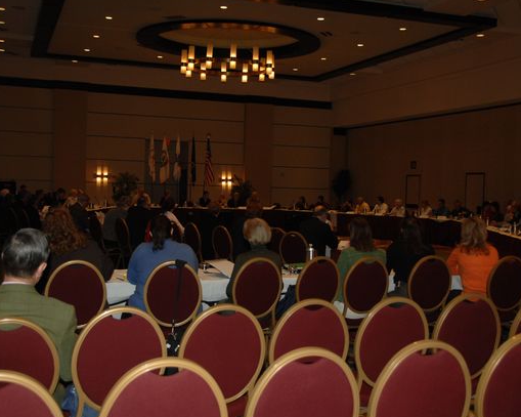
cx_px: 268
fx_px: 709
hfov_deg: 40.3
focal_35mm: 46
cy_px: 207
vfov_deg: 32.7
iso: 400
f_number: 3.8
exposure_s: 1/125
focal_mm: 26
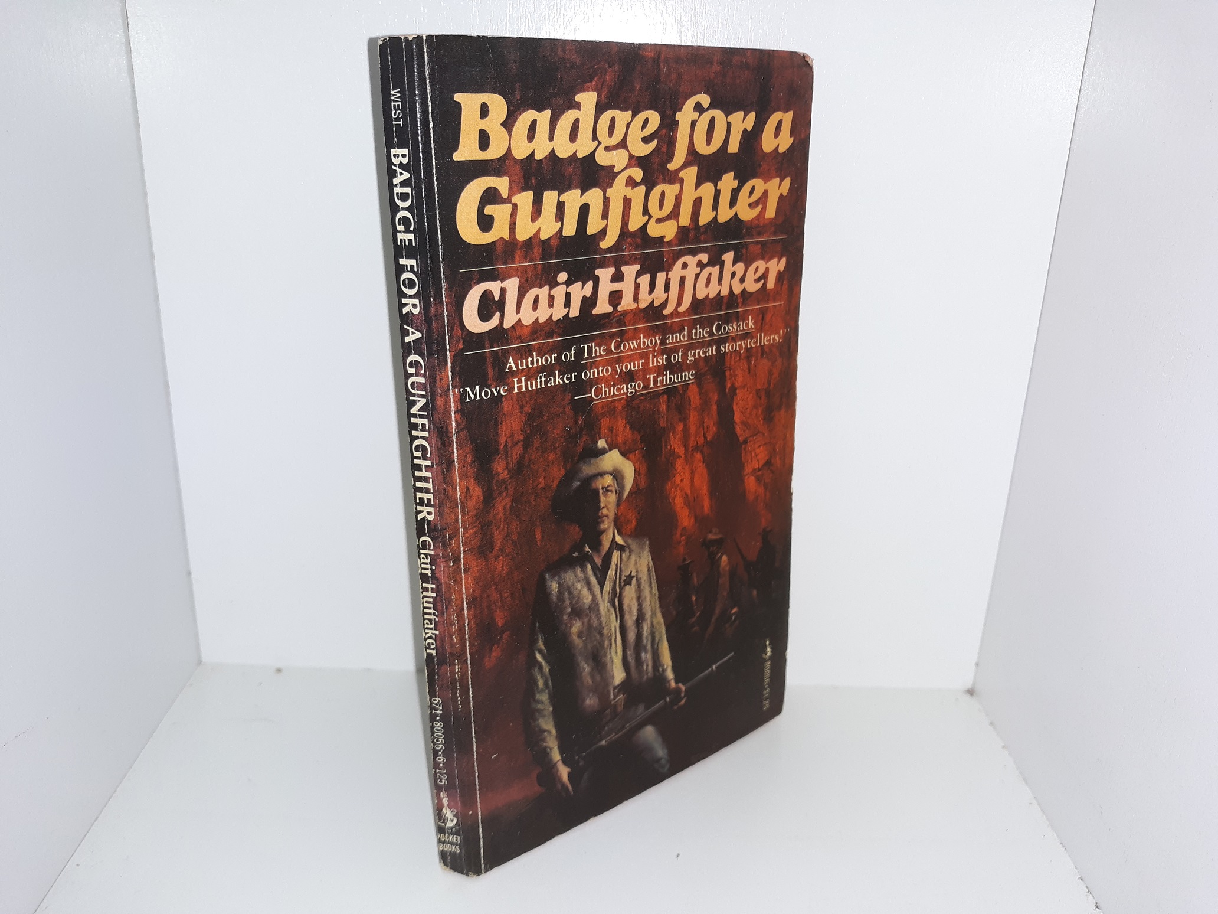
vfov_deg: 49.7
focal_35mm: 28
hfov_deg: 63.4
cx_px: 609
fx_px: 985
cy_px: 457
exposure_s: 1/134
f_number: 1.7
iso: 40
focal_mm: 3.7
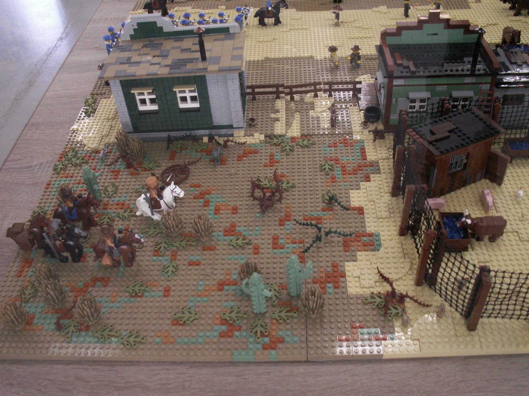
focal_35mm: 35
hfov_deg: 52.6
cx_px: 264
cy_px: 198
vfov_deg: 40.7
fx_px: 535
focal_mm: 5.86
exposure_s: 1/50
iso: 160
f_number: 2.8
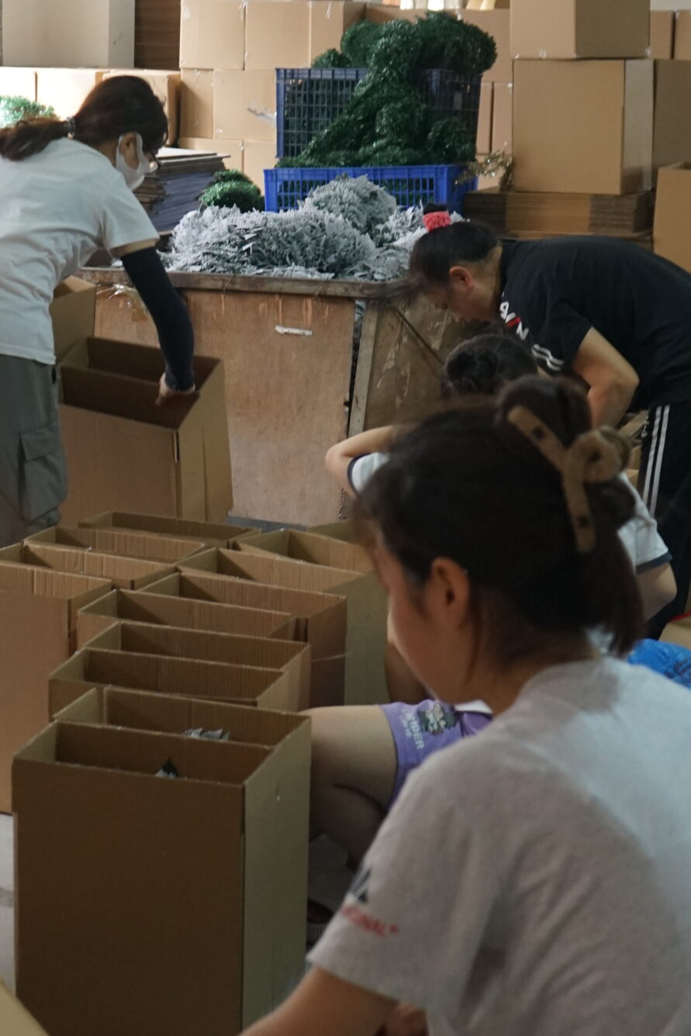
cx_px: 265
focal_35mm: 69
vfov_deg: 29.1
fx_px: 1986
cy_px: 382
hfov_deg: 19.7
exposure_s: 1/160
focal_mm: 36
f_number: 4
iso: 1600
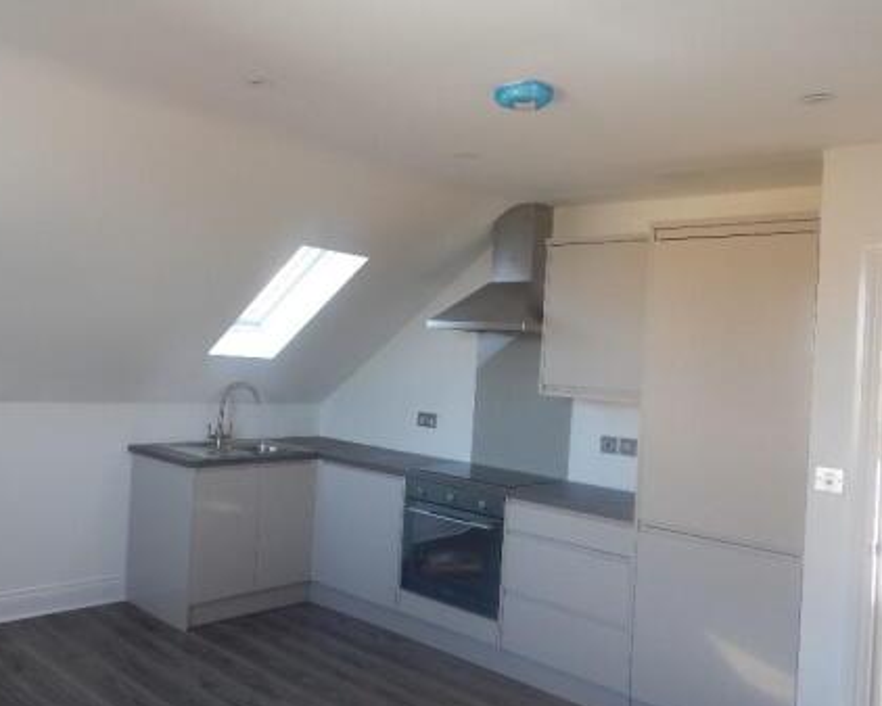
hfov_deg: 55.7
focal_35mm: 31
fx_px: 810
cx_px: 277
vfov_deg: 47.1
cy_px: 339
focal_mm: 4
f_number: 3
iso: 125
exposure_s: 1/50
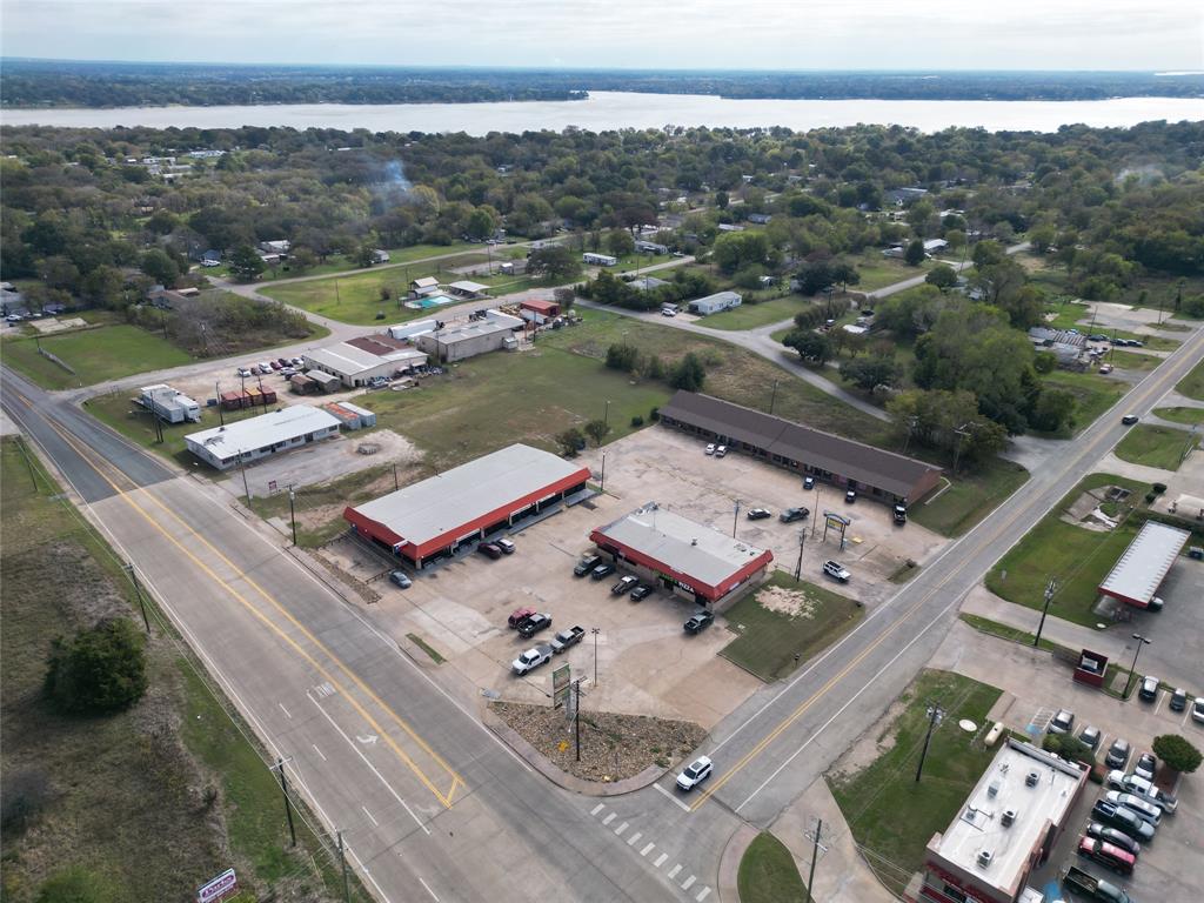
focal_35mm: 24
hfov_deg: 71.6
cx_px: 602
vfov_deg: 56.8
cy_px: 452
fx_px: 835
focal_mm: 6.72
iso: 200
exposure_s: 1/3000
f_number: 1.7
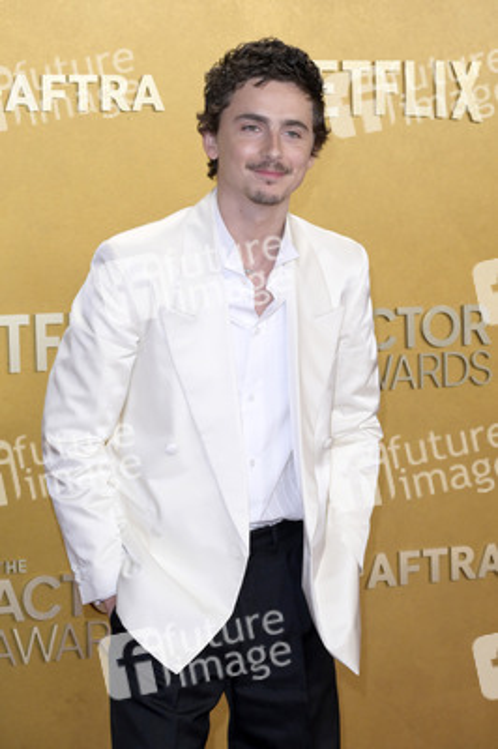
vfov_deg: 22.9
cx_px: 249
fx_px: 1850
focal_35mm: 89
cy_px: 374
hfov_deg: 15.3
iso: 2500
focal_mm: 89
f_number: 8
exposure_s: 1/200
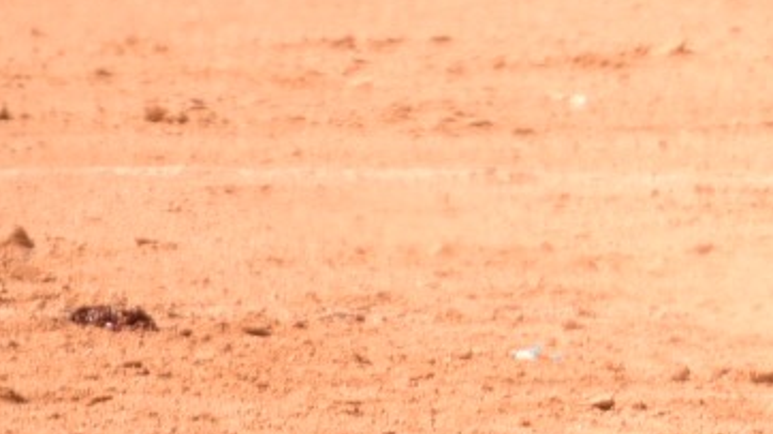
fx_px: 28838
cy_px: -329
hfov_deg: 1.5
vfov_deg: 0.9
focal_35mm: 1408
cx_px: 1352
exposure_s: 1/640
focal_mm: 300
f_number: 5.6
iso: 200
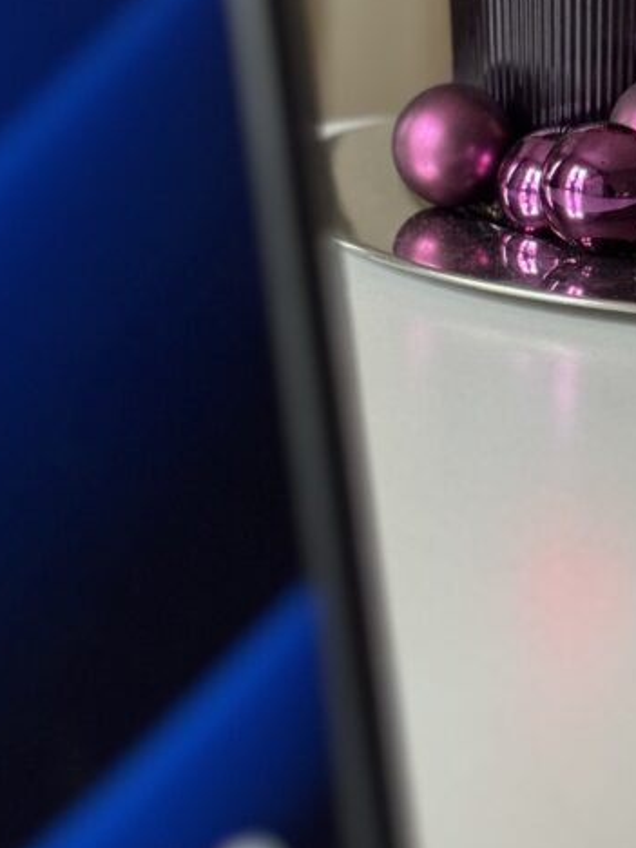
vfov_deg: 18.7
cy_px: 422
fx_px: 2572
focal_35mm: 105
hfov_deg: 14.0
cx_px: 502
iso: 400
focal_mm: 6.76
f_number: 1.78
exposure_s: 1/40
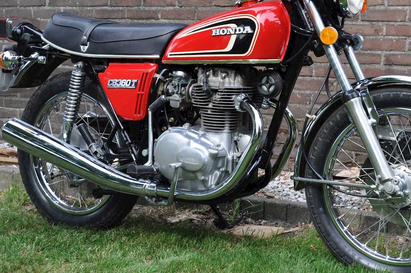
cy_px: 85
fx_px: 844
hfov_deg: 27.3
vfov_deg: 18.3
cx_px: 249
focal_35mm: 74
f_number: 6.3
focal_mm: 32
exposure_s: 1/160
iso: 200
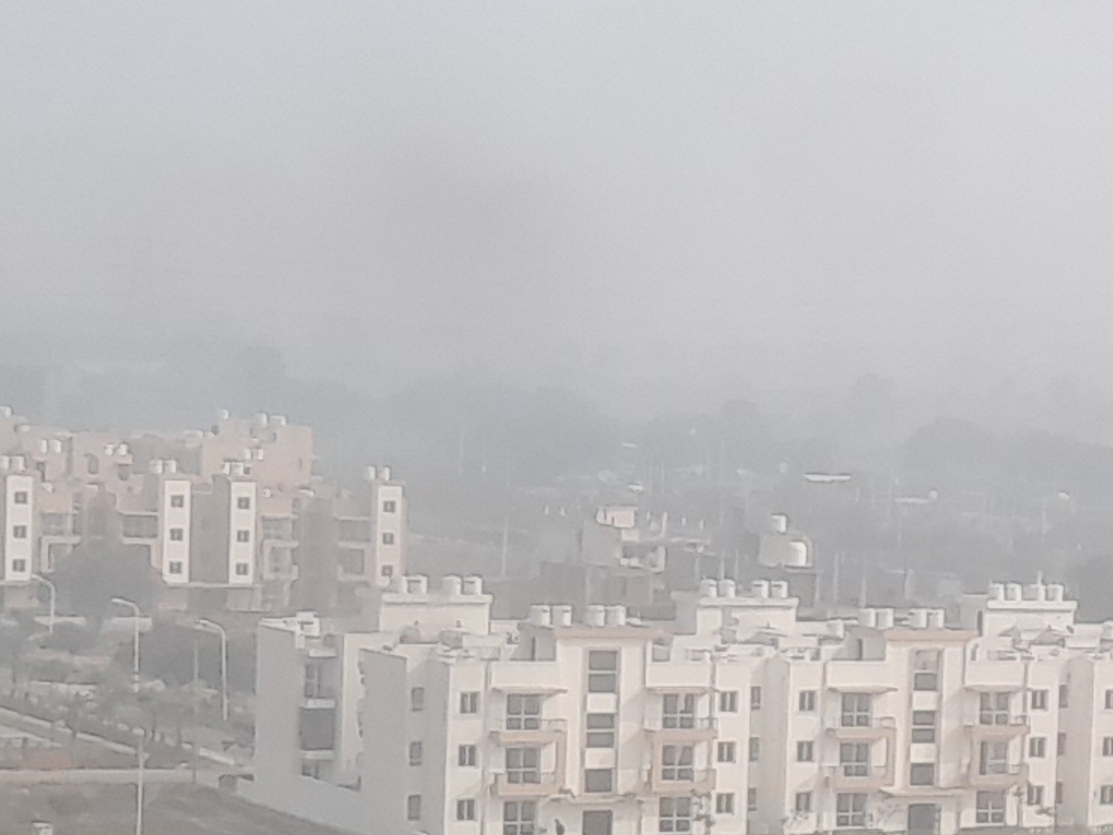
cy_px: 745
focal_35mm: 135
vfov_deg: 10.9
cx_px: 1896
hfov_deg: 13.4
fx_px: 4341
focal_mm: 4.6
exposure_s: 1/487
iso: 20
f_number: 2
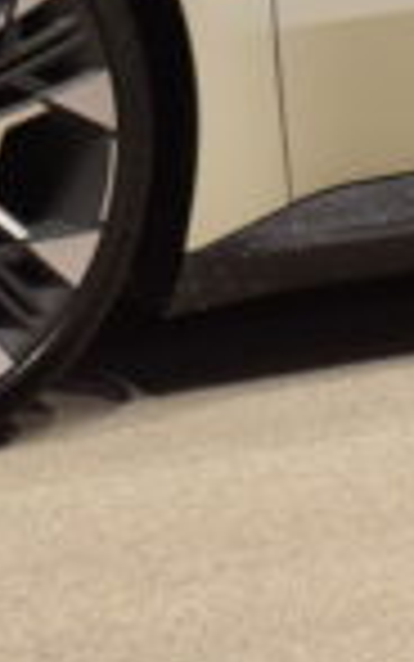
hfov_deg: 9.1
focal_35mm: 144
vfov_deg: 13.8
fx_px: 2597
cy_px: -248
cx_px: 315
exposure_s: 1/250
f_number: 5.6
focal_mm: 18
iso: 200
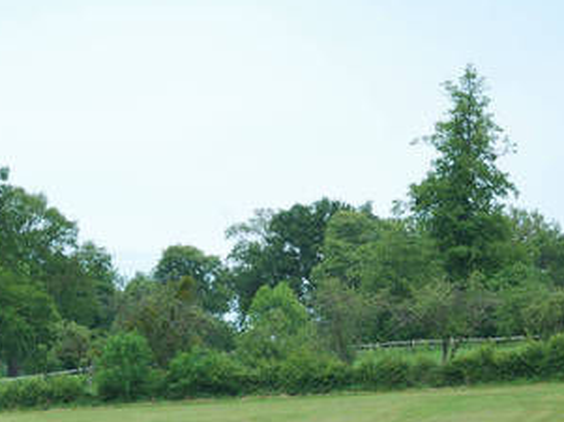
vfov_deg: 5.5
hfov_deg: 7.3
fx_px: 4378
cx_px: -2
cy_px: 369
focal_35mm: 269
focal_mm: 80
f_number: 5
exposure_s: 1/400
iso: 100
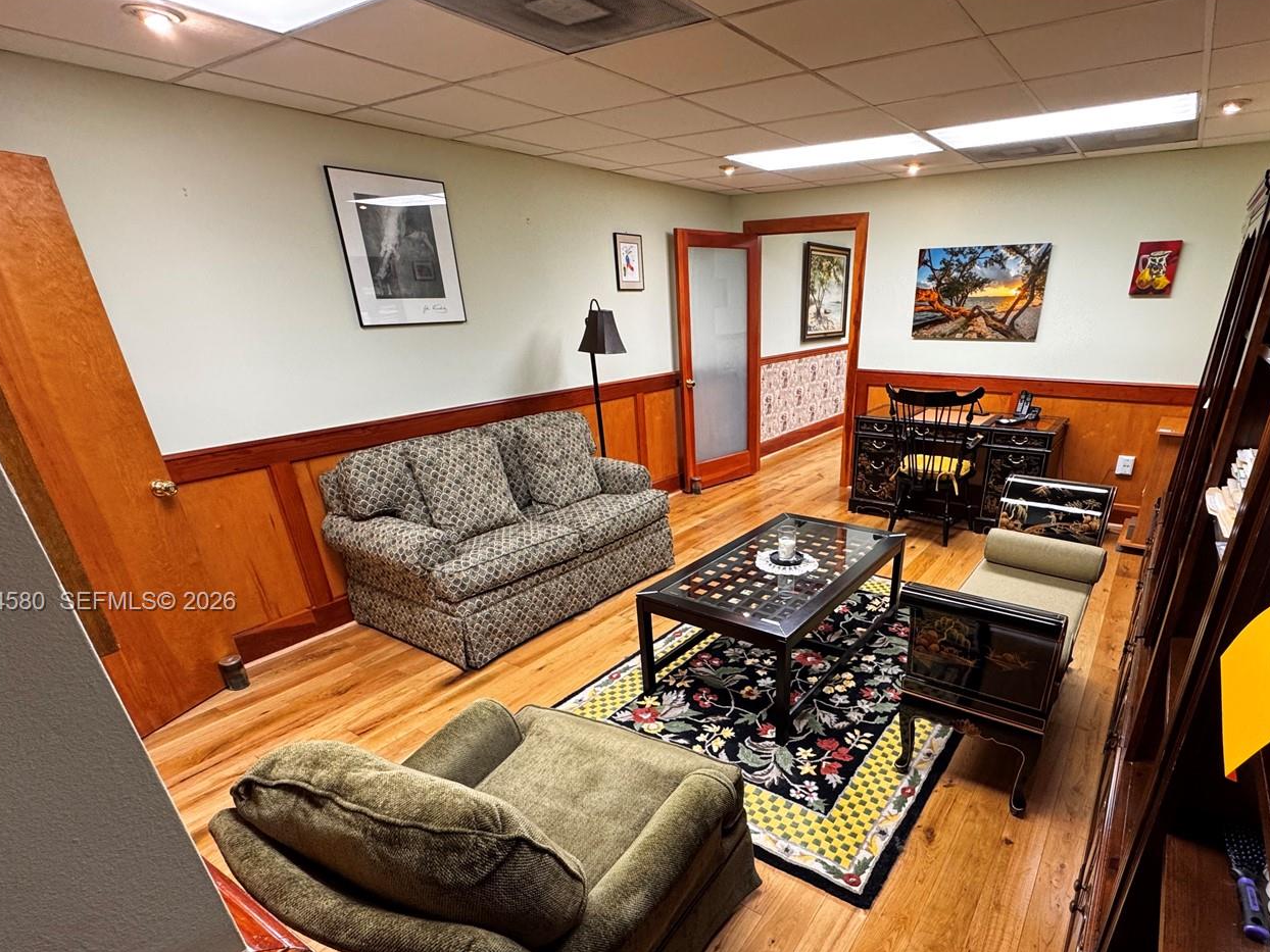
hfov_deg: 87.1
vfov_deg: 70.3
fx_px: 660
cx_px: 735
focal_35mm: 18
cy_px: 603
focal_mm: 2.22
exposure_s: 1/60
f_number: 2.2
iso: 200
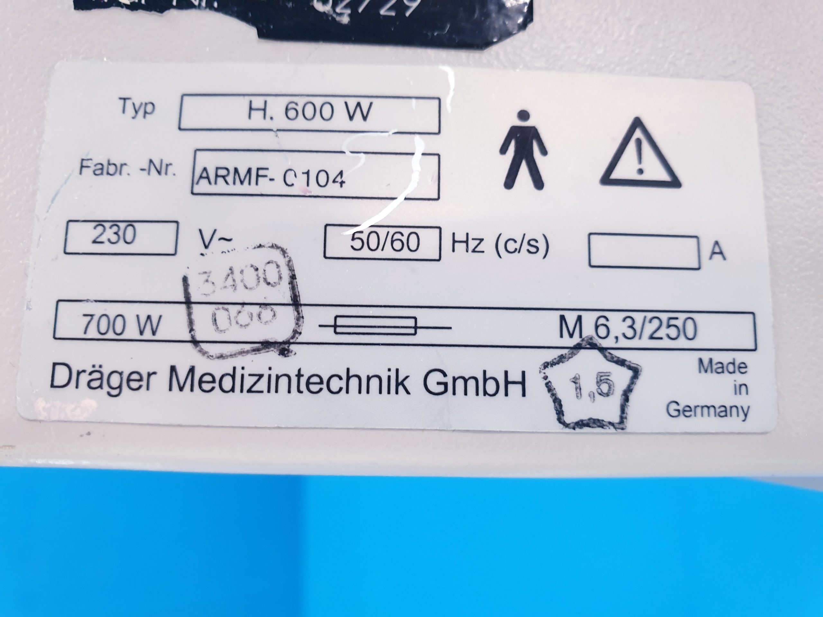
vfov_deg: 53.1
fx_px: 618
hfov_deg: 67.3
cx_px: 412
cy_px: 308
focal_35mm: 26
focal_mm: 4.3
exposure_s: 1/33
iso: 320
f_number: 2.4
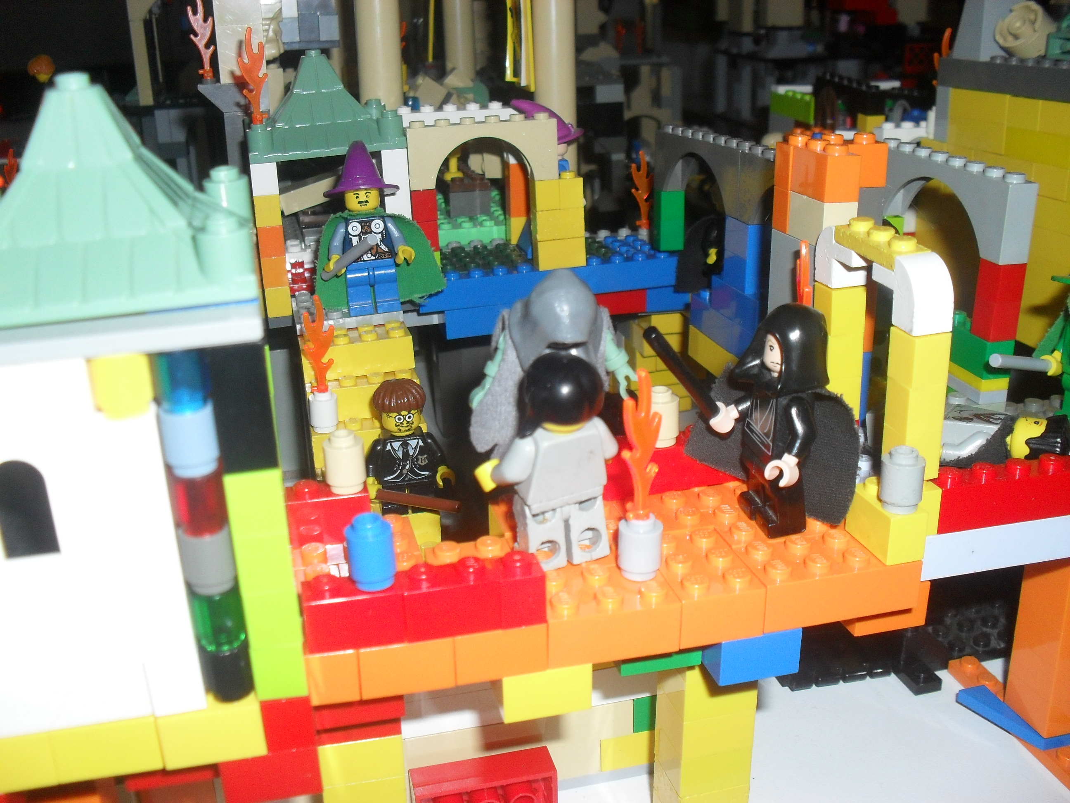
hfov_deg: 52.6
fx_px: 1082
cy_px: 402
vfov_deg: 40.7
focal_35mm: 35
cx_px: 535
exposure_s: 1/45
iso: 200
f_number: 3.2
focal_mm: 6.3
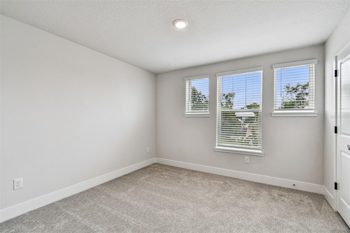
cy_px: 116
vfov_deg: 77.3
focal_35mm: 15
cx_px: 175
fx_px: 146
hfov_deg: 100.4
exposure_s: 1/13
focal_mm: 10
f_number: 7.1
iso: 100
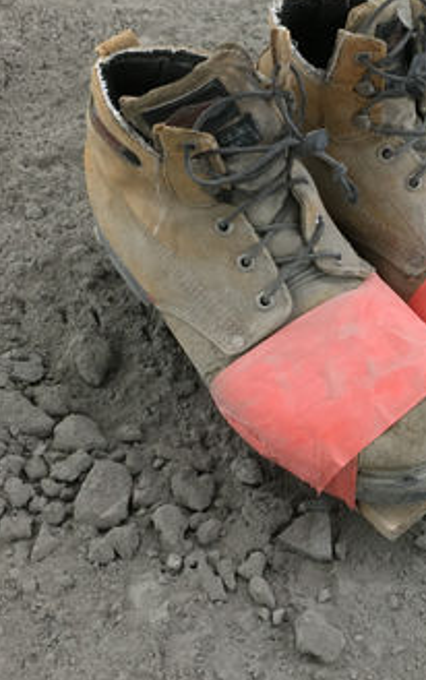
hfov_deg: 22.9
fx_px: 1039
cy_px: 275
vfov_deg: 36.1
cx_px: 333
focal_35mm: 56
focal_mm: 4.15
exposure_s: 1/33
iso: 125
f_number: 2.2
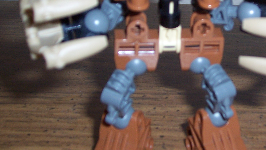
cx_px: 194
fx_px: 515
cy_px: 40
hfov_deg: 28.6
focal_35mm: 73
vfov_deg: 16.5
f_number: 3
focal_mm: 7
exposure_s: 1/60
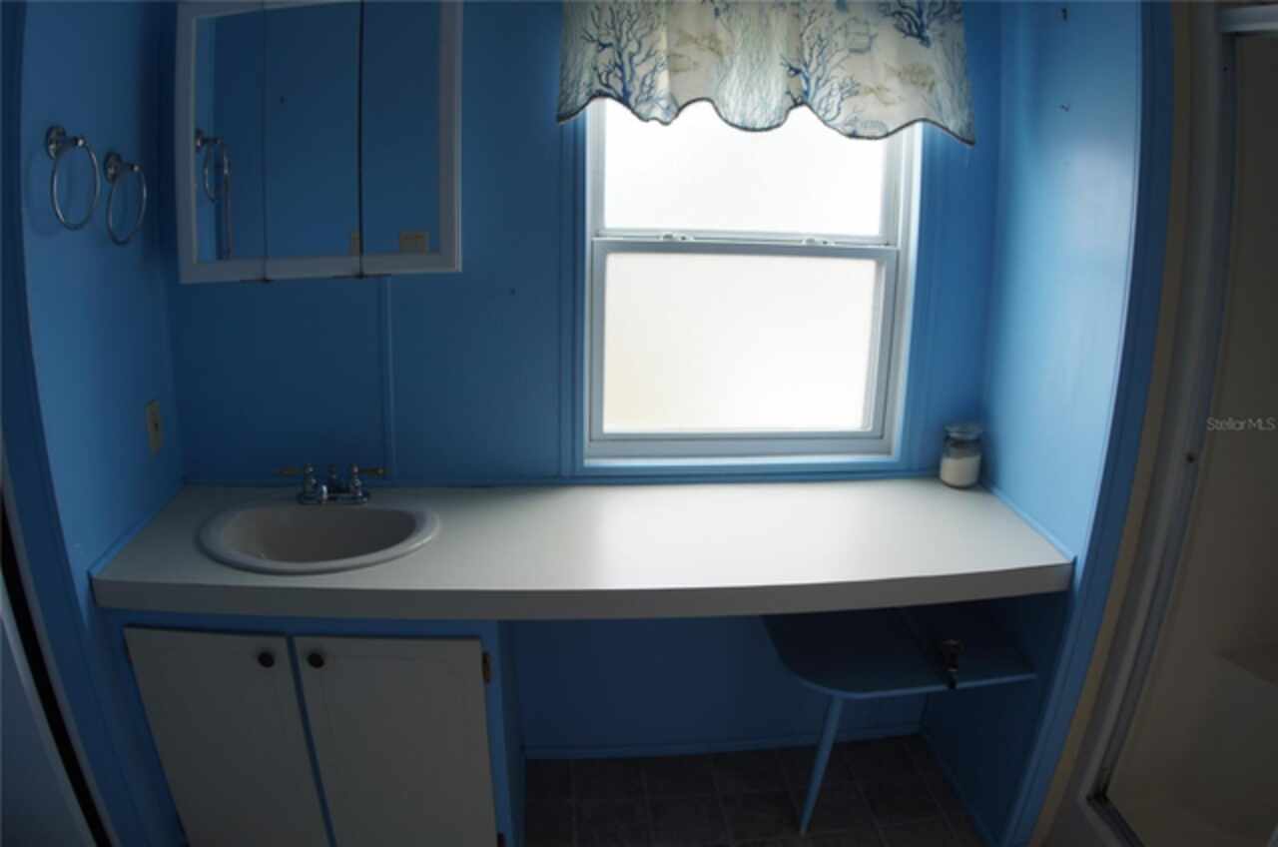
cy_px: 424
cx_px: 639
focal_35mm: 24
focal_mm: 16
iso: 100
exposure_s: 1/50
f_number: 3.5
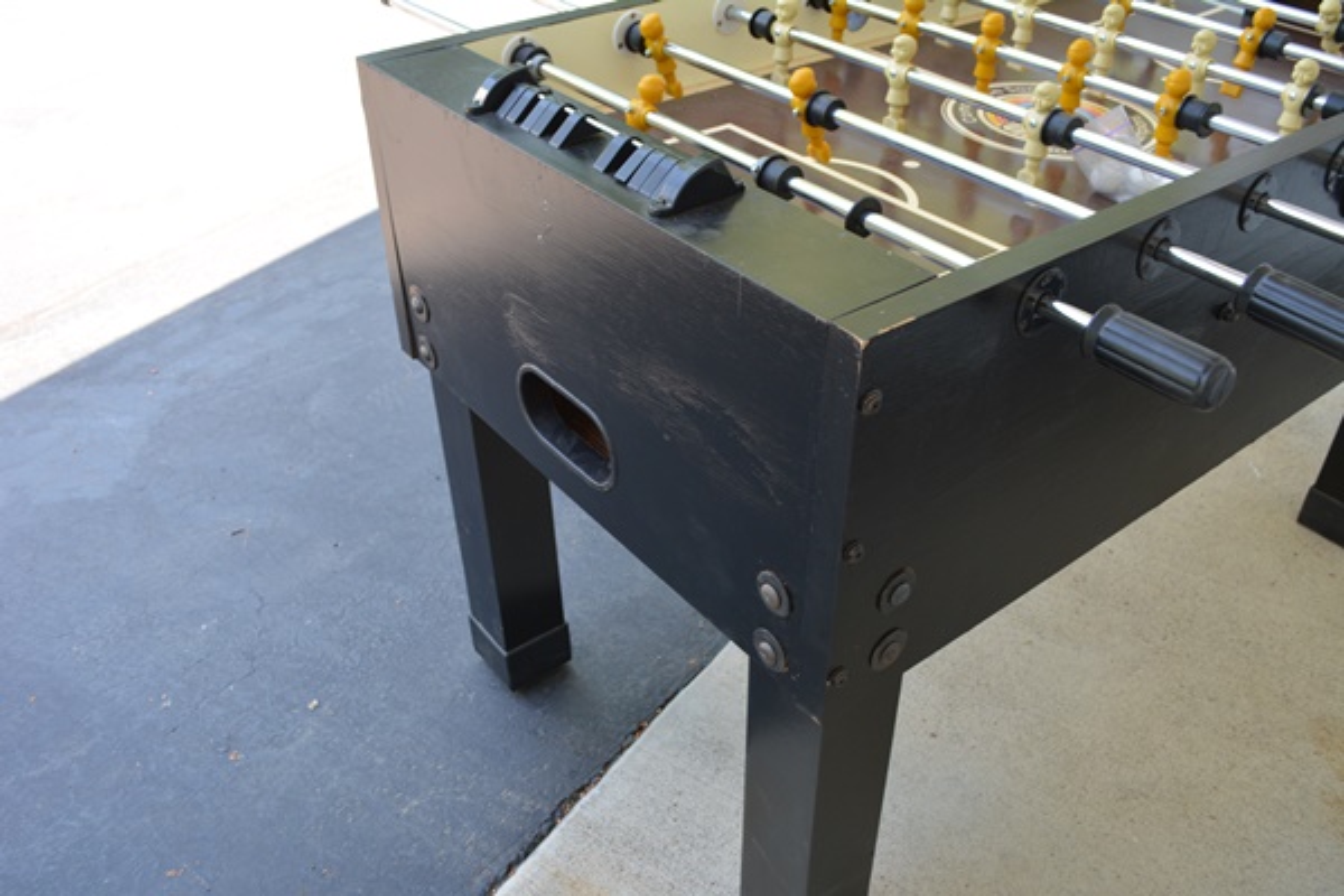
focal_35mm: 30
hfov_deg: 61.9
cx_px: 672
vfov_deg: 43.6
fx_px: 1120
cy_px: 448
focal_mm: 20
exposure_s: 1/125
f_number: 5.6
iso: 400
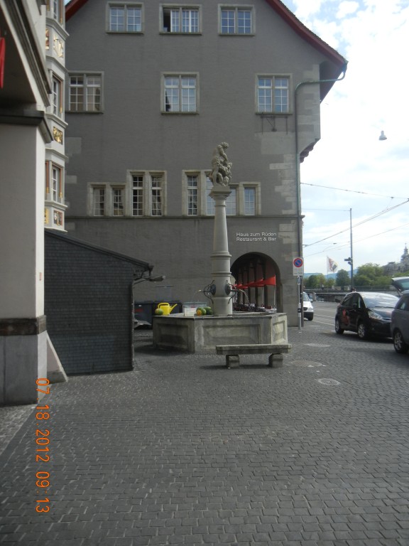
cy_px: 273
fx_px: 473
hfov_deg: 46.8
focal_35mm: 30
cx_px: 204
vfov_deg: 60.0
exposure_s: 1/960
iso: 160
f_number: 3.5
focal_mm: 5.4
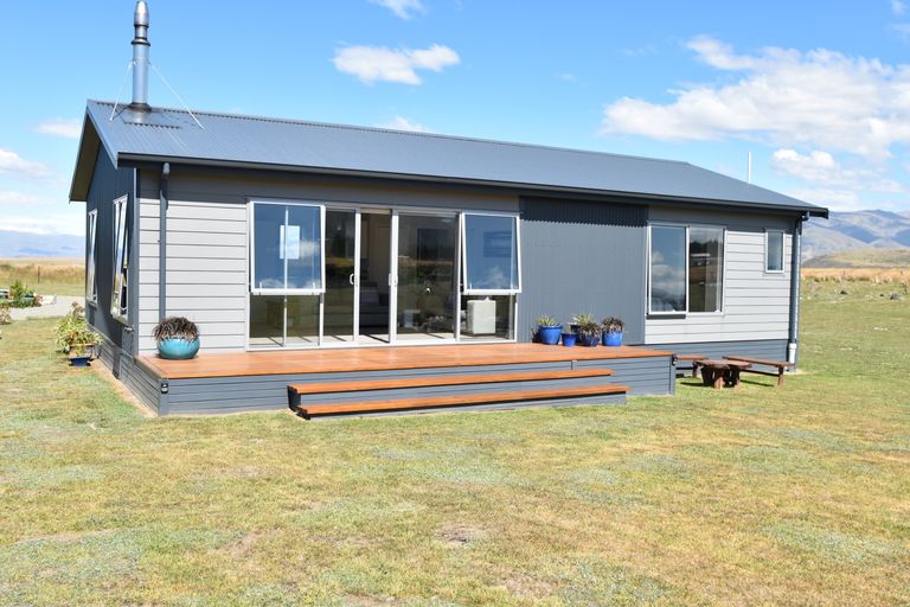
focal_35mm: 32
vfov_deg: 41.7
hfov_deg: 59.5
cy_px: 304
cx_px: 455
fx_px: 796
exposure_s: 1/400
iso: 200
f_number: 10
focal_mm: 21
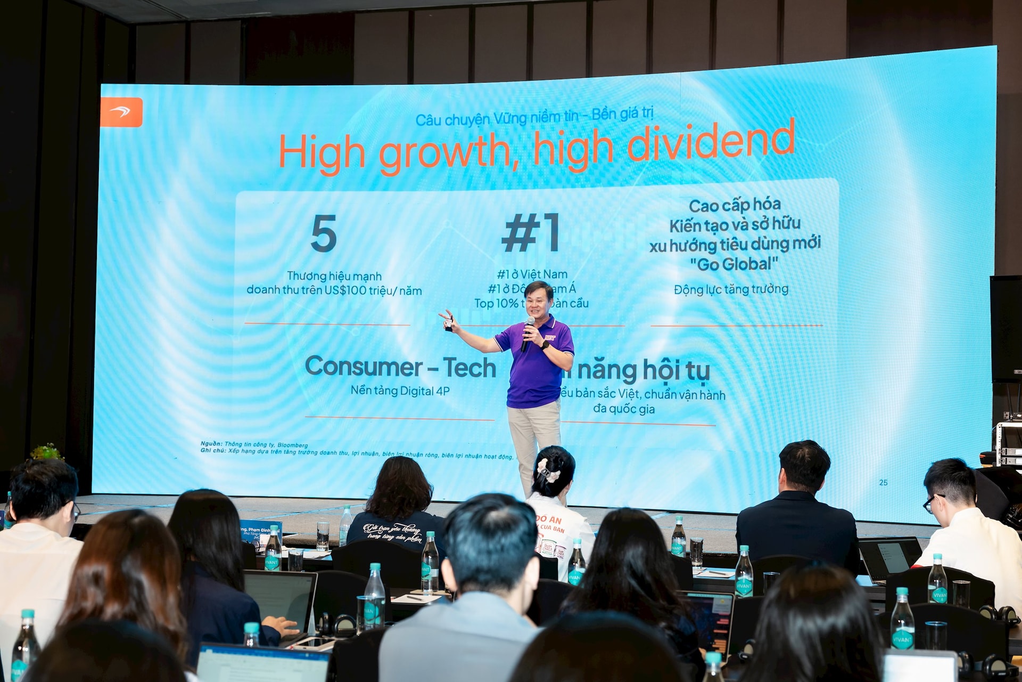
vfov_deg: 23.8
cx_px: 511
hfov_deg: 35.1
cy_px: 341
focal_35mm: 57
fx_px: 1618
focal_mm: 57
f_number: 5
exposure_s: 1/60
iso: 800
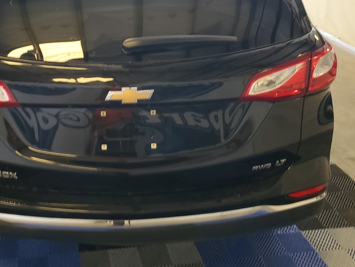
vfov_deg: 34.8
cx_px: 118
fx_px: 420
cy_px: 89
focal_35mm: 41
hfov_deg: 45.1
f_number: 1.5
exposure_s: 1/60.2
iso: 100
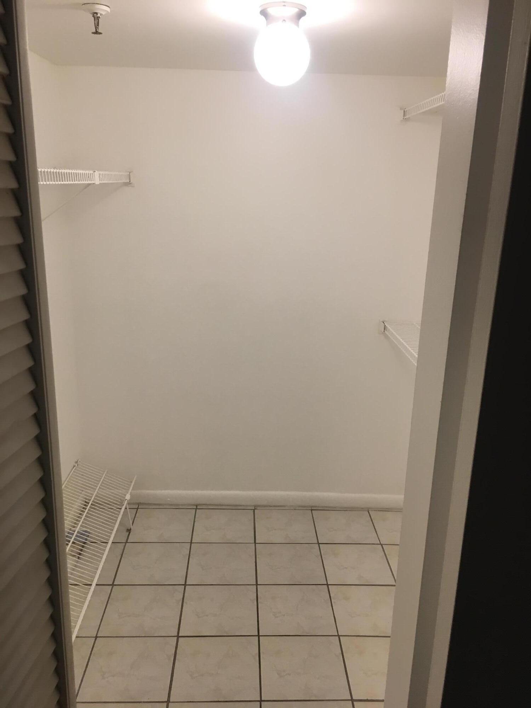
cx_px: 266
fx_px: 593
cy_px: 354
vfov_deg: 61.7
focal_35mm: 29
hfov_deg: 48.2
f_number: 2.2
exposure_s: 1/30
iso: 32
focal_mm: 4.15
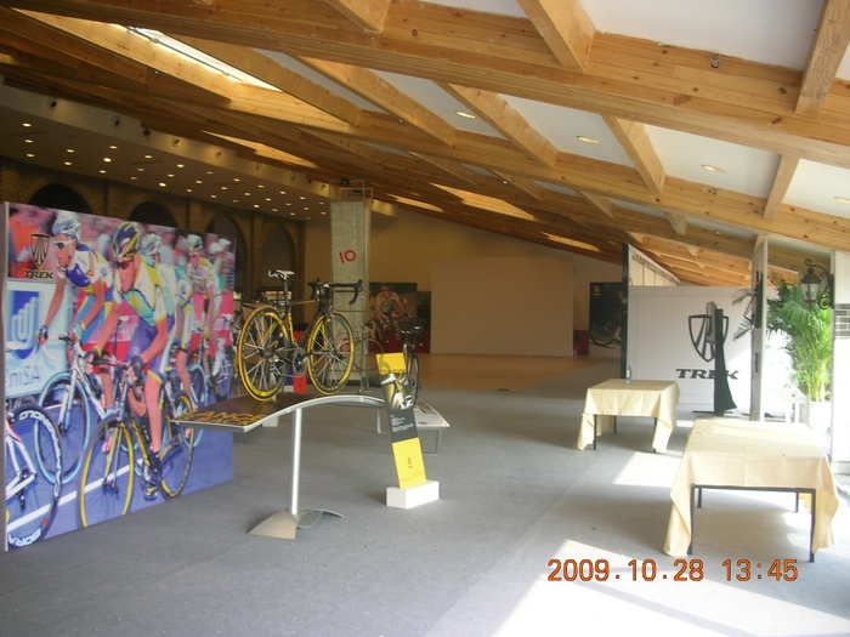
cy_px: 318
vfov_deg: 40.7
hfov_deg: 52.6
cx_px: 425
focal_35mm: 35
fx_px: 859
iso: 50
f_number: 3
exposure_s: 1/31.7
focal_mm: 5.8
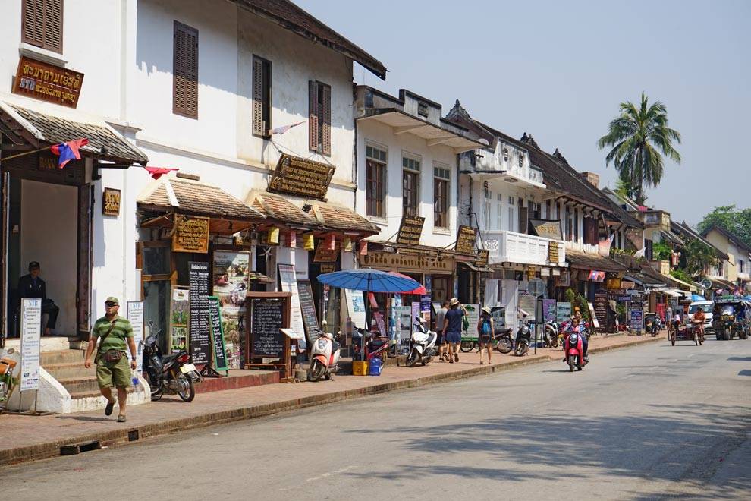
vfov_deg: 19.5
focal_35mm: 70
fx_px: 1460
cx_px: 376
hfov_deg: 28.8
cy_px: 250
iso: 100
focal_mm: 70
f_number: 11
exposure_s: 1/160
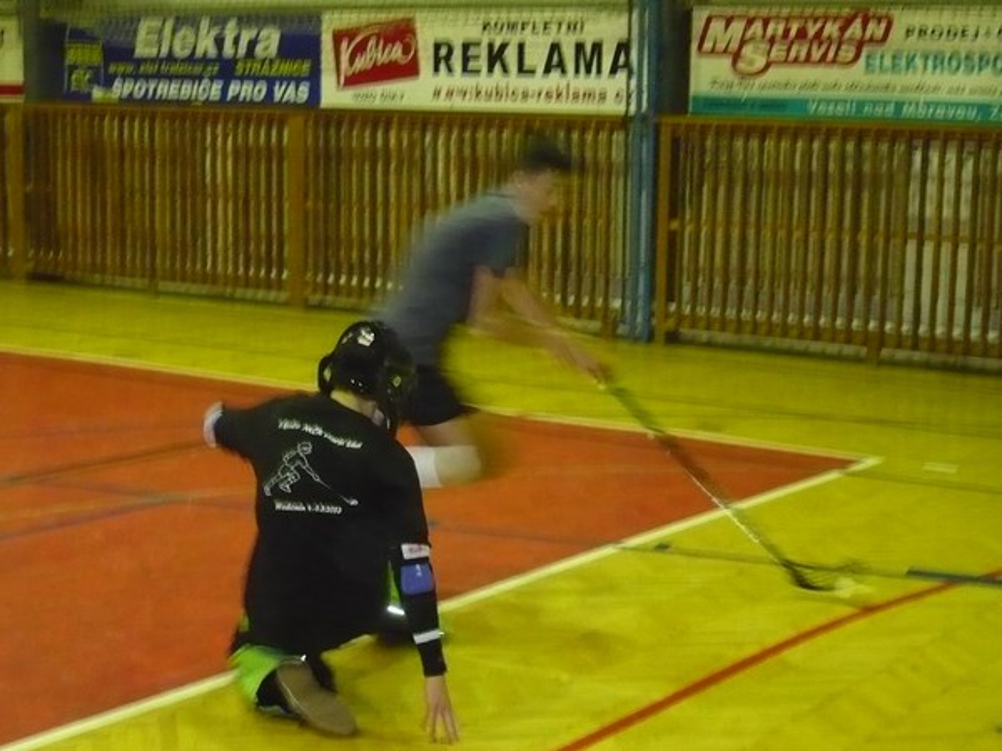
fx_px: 1968
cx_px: 501
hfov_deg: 28.6
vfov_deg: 21.6
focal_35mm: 68
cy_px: 376
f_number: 3.4
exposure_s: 1/30
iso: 640
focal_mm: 8.3
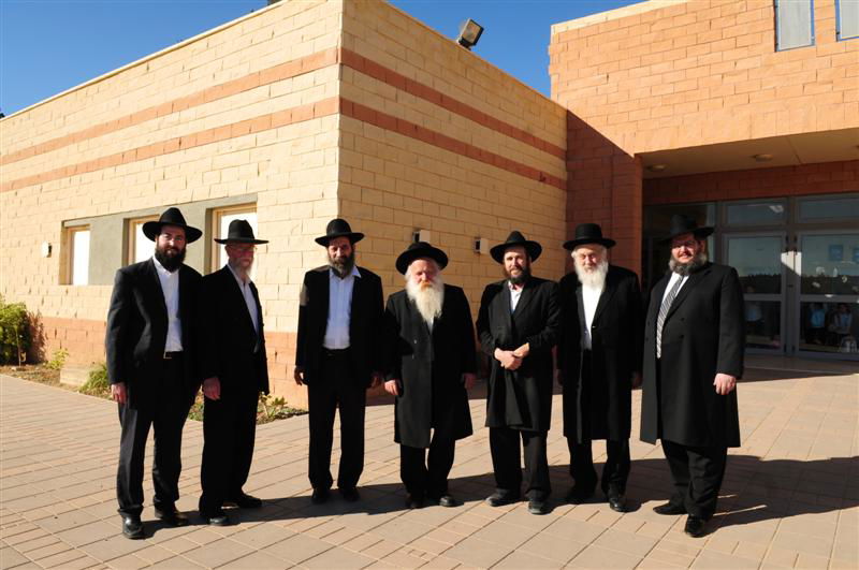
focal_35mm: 26
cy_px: 285
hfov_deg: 70.5
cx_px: 430
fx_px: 608
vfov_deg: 50.3
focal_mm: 17
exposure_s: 1/250
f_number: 7.1
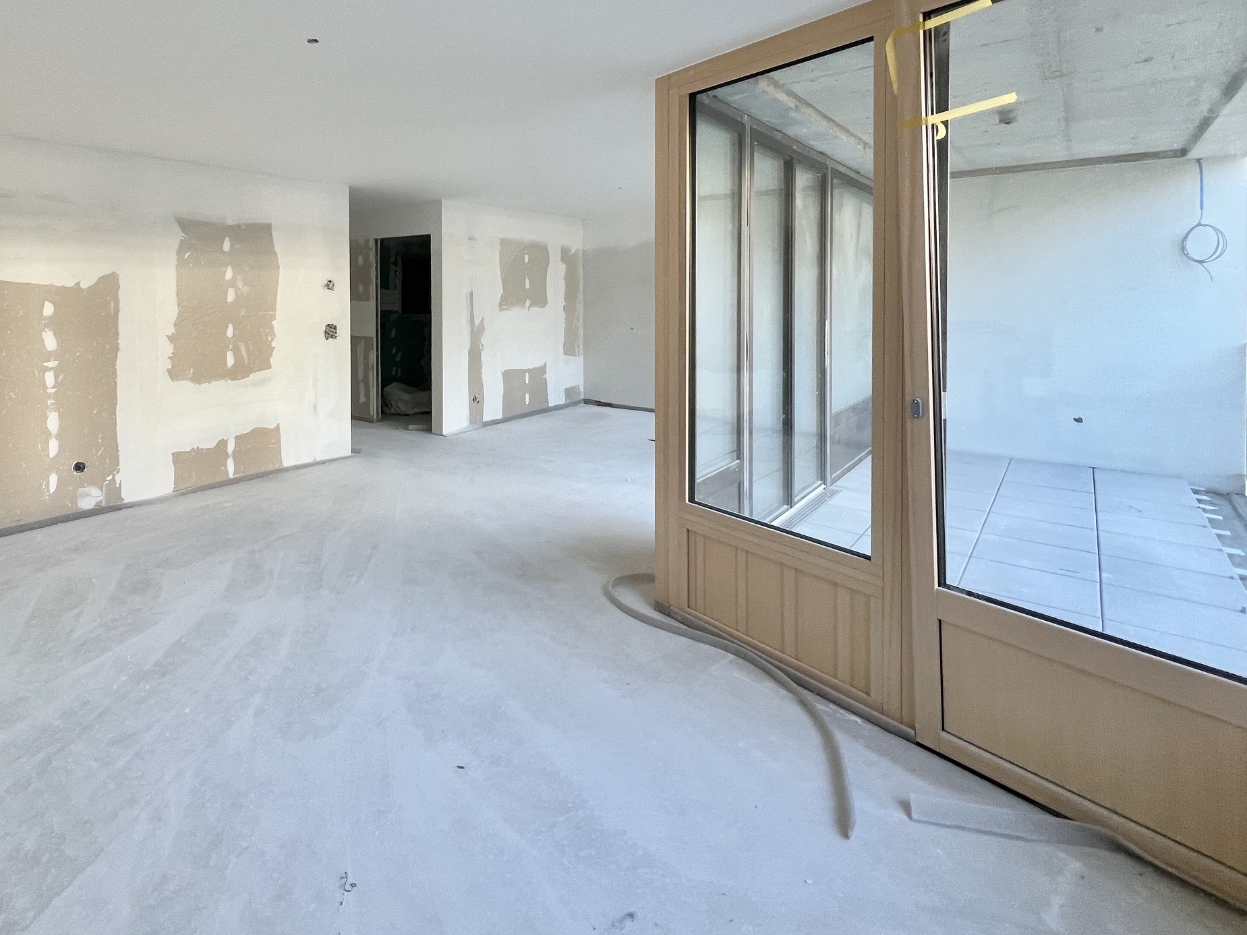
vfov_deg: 69.4
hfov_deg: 85.4
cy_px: 307
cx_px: 442
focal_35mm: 18
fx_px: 648
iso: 100
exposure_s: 1/99
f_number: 1.8
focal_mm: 1.57
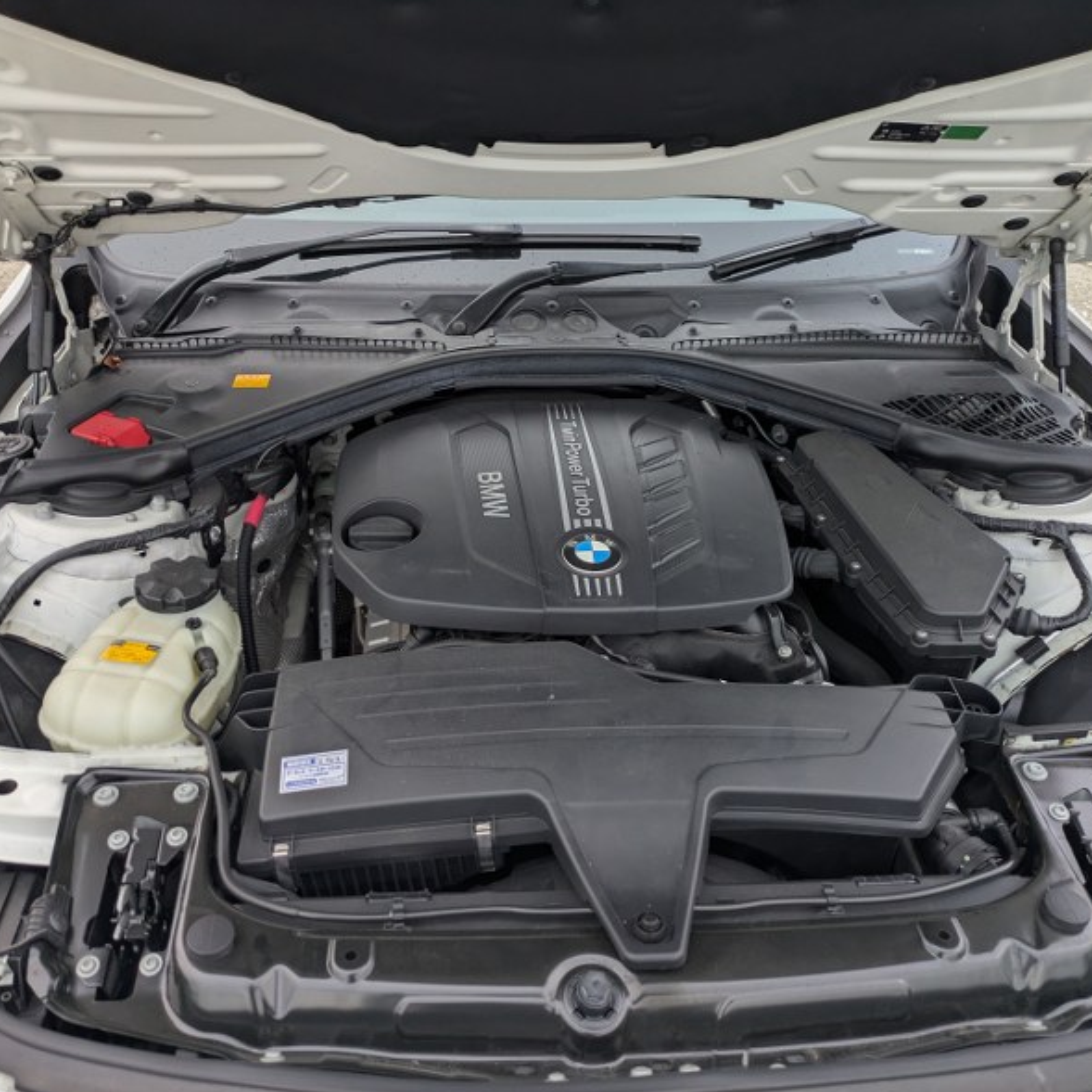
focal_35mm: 30
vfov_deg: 54.0
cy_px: 551
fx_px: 1071
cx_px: 524
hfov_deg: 54.0
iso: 237
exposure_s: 1/100
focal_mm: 5.43
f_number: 1.89
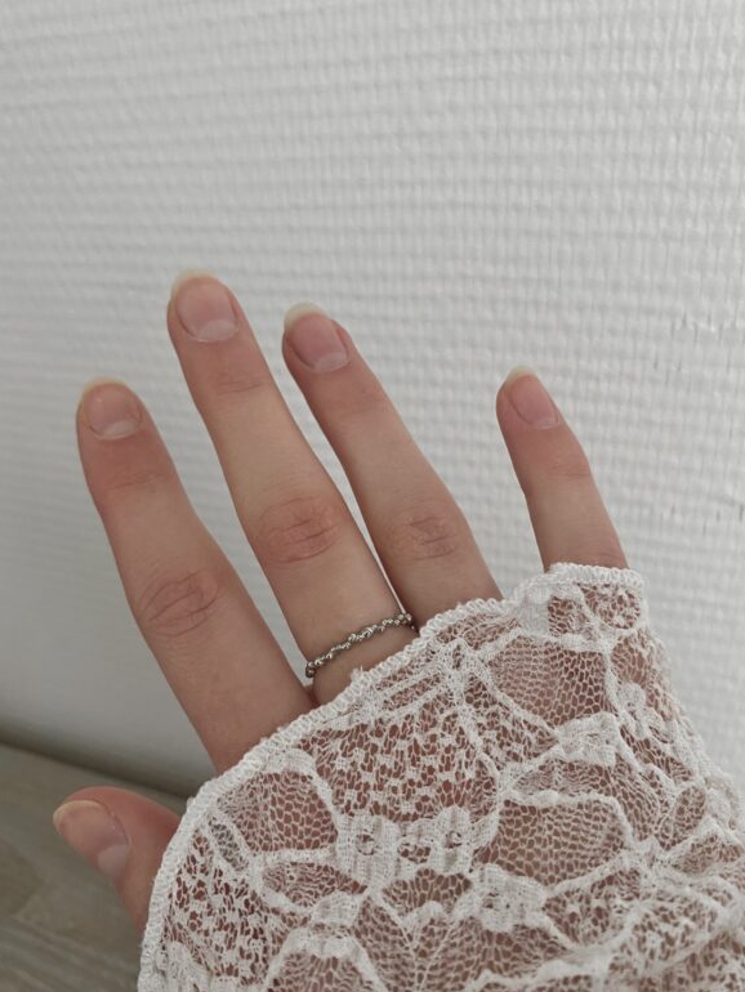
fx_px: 774
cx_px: 367
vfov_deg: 65.3
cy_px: 505
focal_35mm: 27
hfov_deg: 51.4
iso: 160
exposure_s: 1/60
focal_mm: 4.25
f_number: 1.8
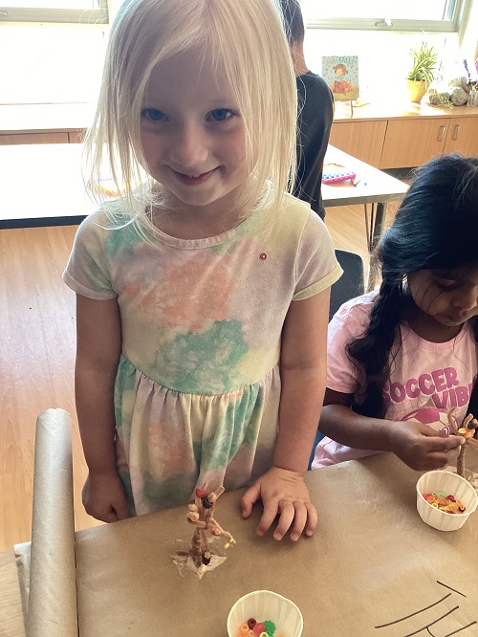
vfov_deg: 58.3
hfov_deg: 45.5
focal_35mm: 31
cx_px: 239
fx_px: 570
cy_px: 318
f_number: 2.4
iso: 80
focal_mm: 3.3
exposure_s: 1/60
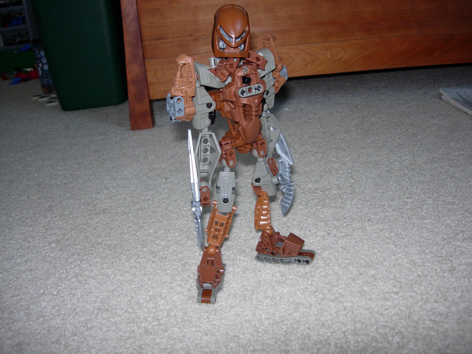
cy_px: 177
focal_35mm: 38
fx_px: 518
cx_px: 236
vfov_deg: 37.7
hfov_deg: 49.0
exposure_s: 1/64
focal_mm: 7.8
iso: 79
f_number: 2.8
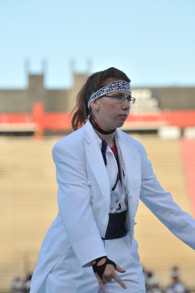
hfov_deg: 8.7
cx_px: 98
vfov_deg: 13.1
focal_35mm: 158
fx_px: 1282
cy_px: 146
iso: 200
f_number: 2.8
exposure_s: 1/1250
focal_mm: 105
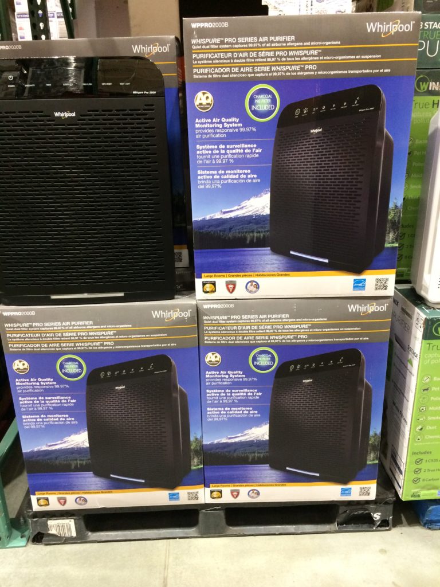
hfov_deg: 48.2
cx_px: 220
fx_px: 491
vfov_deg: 61.7
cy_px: 294
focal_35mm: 29
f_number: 2.2
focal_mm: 4.15
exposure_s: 1/33
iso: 250
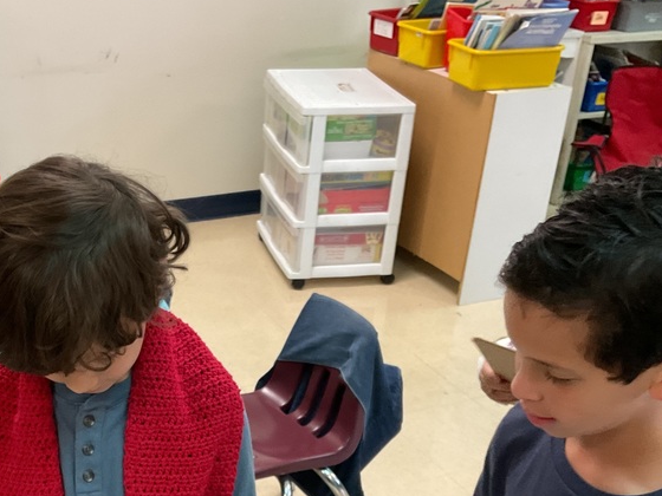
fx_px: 1014
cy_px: 417
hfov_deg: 35.6
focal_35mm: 53
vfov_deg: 26.8
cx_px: 187
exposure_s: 1/60
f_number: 1.8
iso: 125
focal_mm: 3
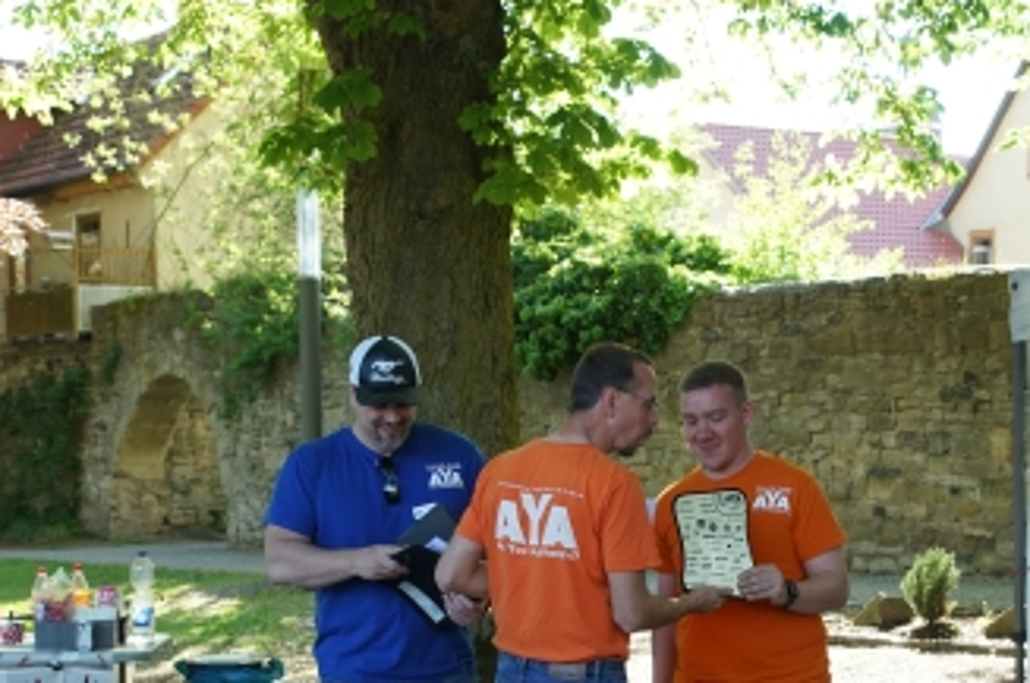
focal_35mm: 75
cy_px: 617
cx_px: 639
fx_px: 2143
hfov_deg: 26.9
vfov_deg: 17.8
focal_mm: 35
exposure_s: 1/250
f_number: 4.5
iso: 500
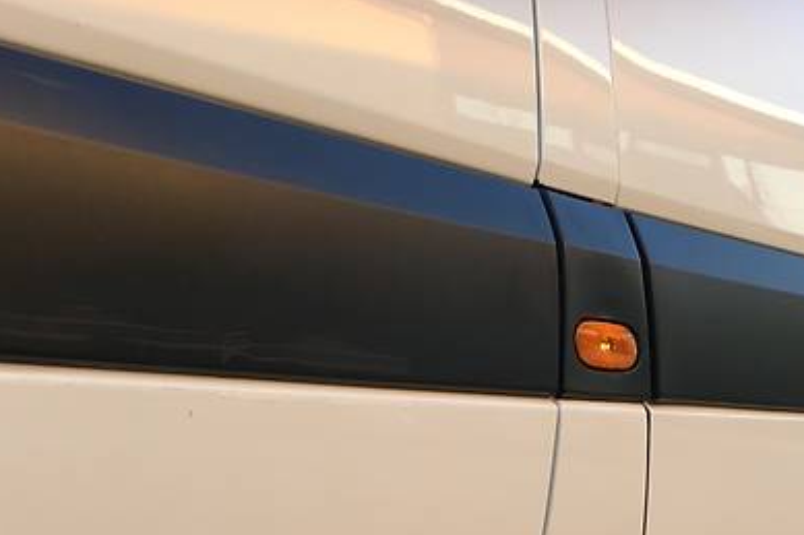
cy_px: 613
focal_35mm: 62
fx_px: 1384
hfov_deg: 31.5
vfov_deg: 20.7
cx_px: 655
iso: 25
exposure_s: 1/121
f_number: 2.2
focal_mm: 4.2
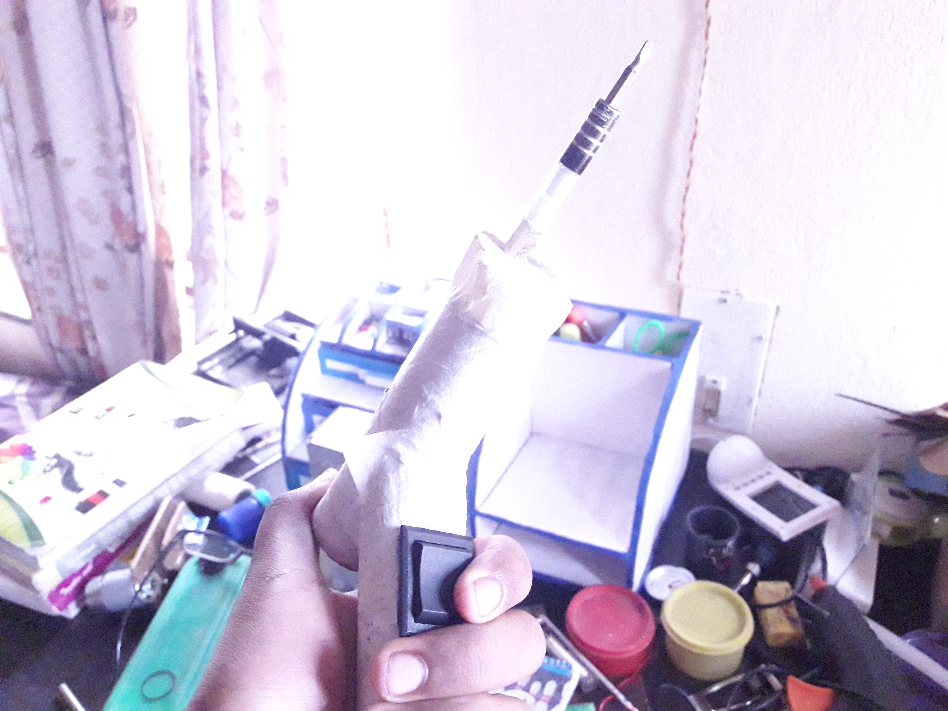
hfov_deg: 63.4
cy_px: 356
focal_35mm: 28
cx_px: 474
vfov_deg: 49.7
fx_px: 767
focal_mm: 3.7
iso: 800
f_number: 1.9
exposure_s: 1/100
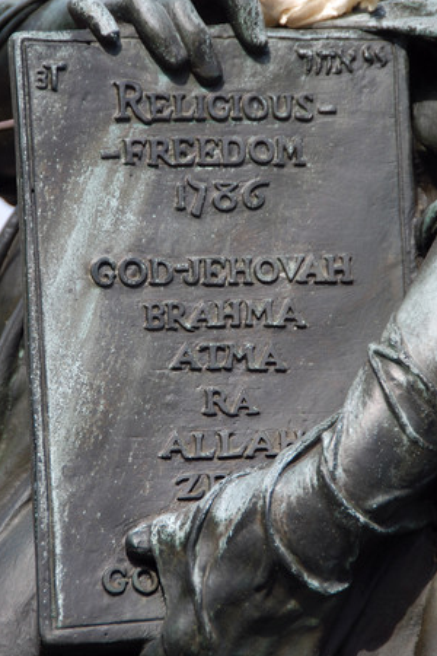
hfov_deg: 4.3
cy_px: 311
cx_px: 215
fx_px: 5826
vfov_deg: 6.4
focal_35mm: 320
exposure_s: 1/200
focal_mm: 200
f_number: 5.6
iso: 100
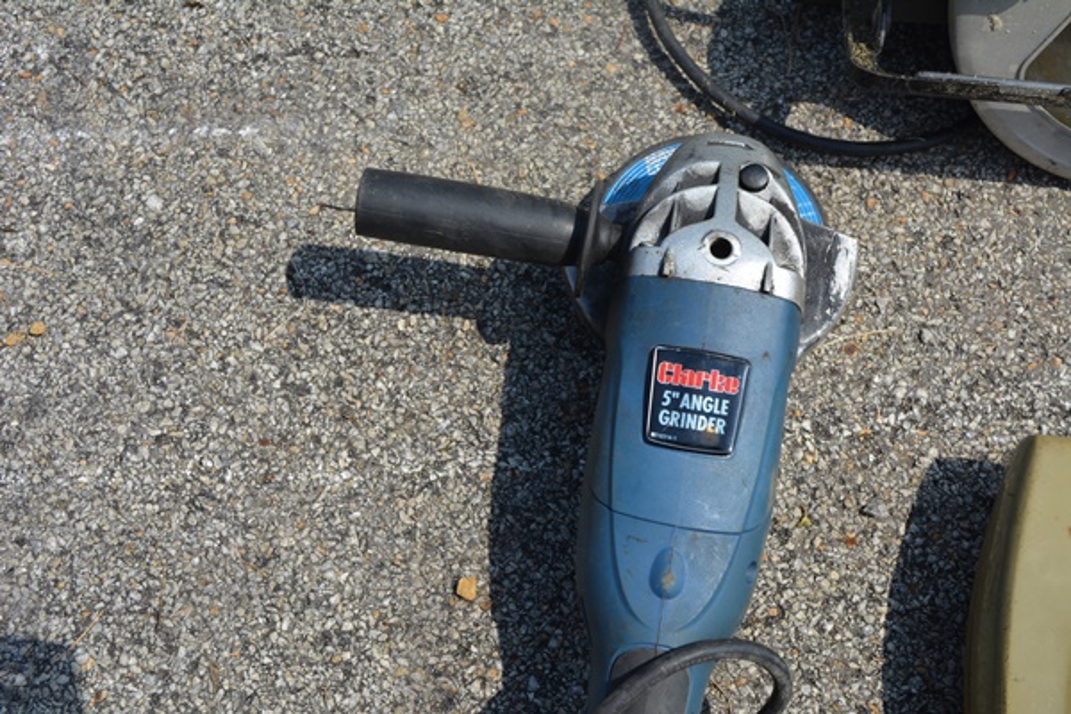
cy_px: 357
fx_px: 1249
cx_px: 536
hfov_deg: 46.4
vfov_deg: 31.9
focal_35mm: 42
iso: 110
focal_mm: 28
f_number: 8
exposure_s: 1/250
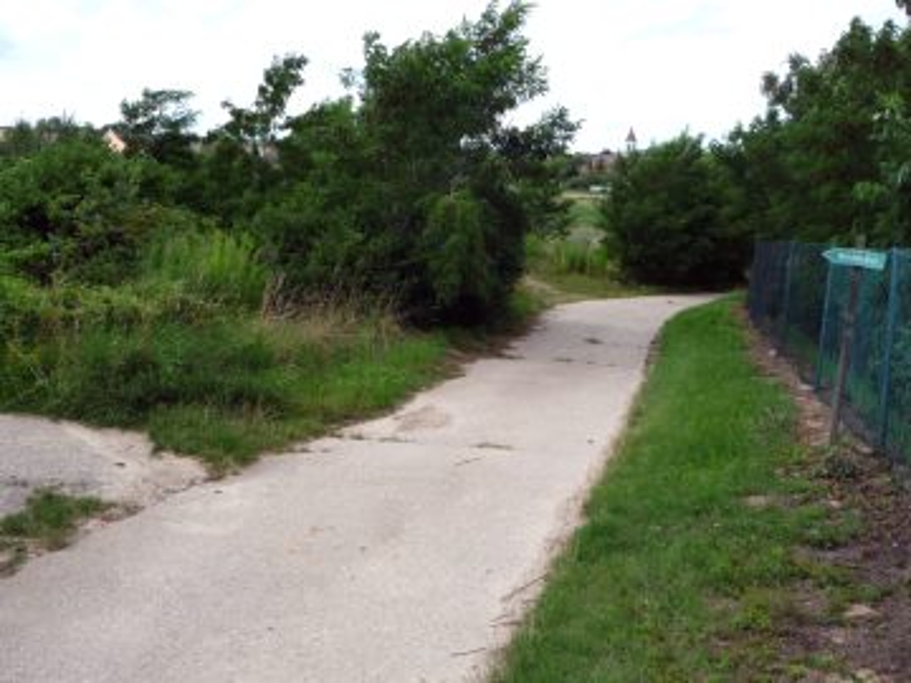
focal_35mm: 33
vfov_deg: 42.9
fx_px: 868
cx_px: 456
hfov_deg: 55.4
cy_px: 342
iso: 100
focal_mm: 4.7
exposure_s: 1/500
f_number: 3.3
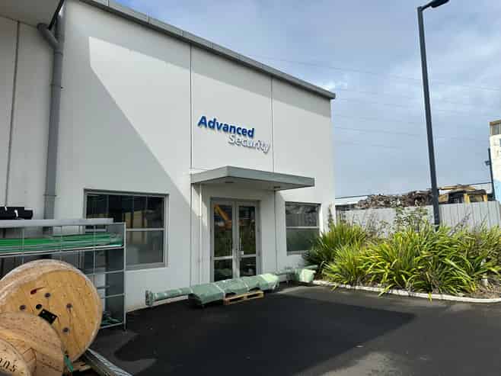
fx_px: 347
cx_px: 250
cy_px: 188
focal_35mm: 24
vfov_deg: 56.8
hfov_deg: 71.6
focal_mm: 6.86
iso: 80
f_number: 1.78
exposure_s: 1/8197
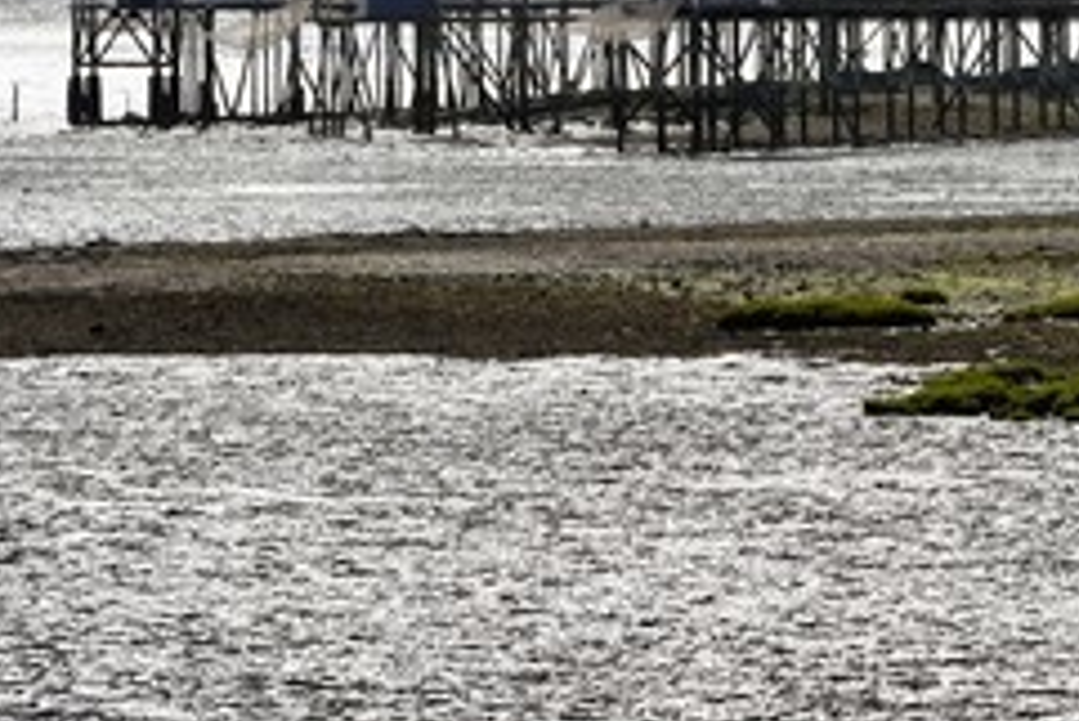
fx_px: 8877
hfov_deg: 6.9
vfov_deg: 4.6
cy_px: 125
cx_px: 891
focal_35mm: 296
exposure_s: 1/400
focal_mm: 170
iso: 200
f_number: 13
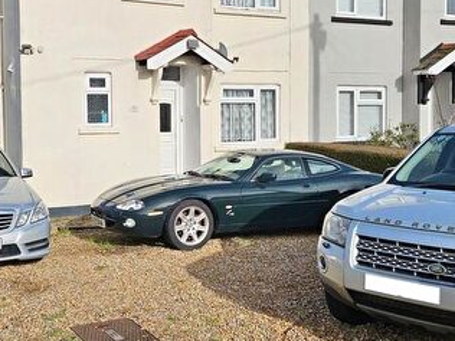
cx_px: 210
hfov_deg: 37.5
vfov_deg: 28.5
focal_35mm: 51
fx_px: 670
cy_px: 132
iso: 25
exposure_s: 1/3788
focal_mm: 5.4
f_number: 1.8
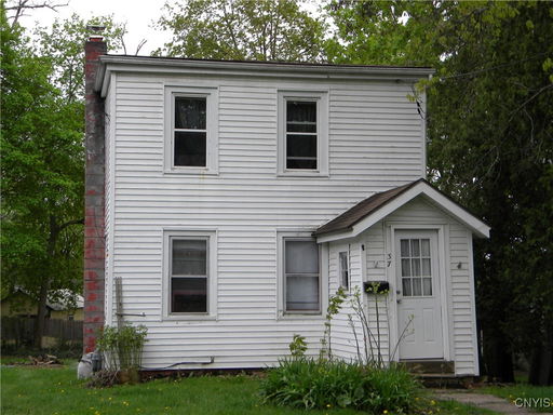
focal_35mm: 56
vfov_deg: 26.1
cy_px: 208
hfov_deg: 34.3
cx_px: 276
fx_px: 895
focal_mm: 10.1
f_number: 4.1
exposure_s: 1/79.8
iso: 80
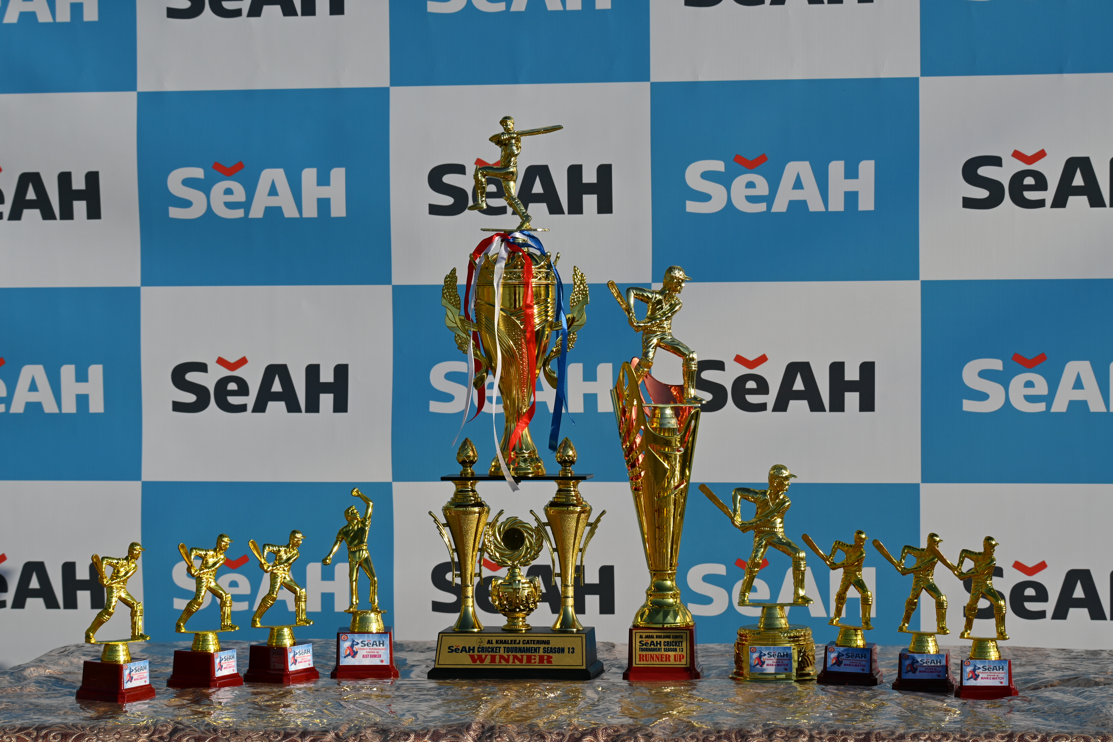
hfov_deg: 20.6
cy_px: 371
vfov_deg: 13.8
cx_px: 556
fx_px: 3061
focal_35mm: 99
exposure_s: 1/500
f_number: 8
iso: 100
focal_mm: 66
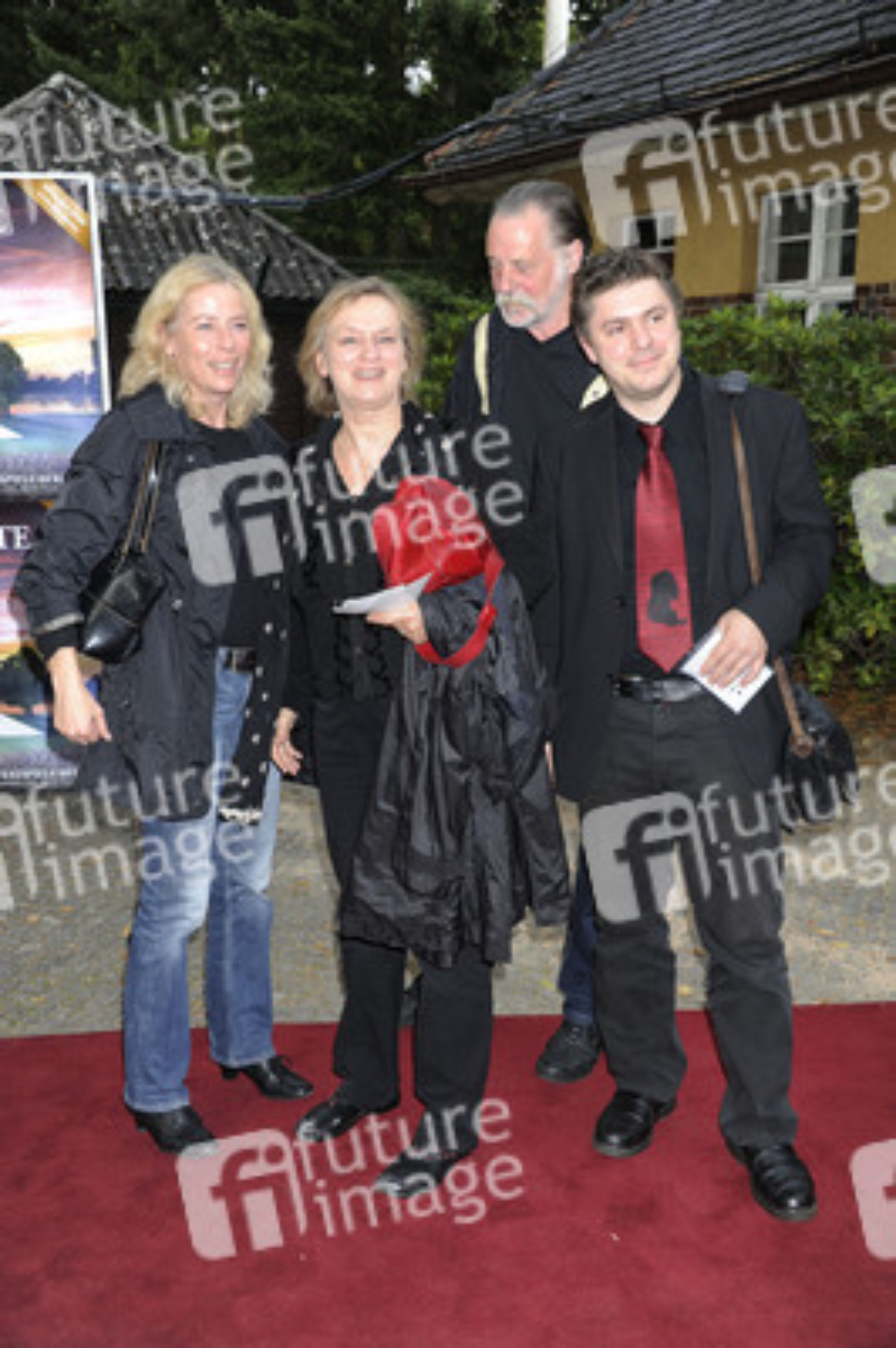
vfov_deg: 48.5
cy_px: 674
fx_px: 1496
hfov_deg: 33.3
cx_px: 448
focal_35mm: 40
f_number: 6.3
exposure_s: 1/200
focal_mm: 40
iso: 400
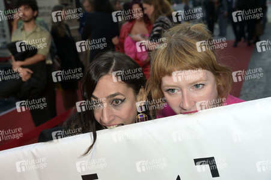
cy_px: 90
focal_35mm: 48
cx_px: 136
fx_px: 361
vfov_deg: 28.0
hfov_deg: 41.1
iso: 400
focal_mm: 48
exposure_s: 1/100
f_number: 5.6
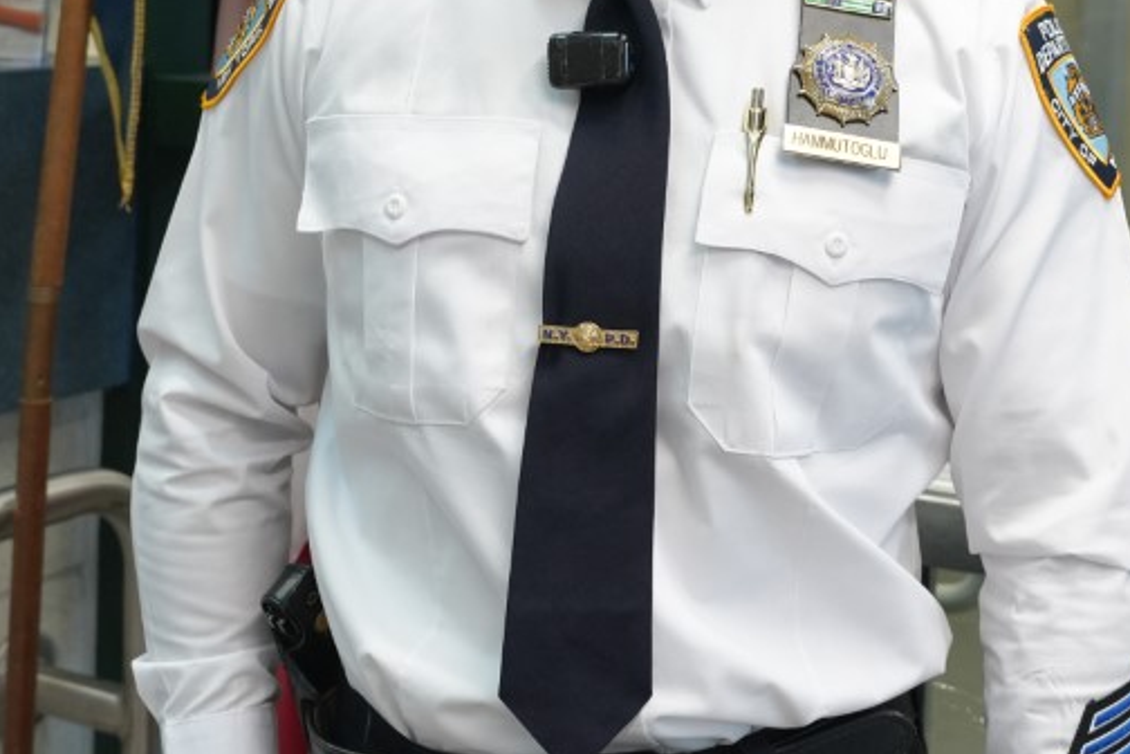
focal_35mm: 66
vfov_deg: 20.0
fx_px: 2072
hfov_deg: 30.4
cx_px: 713
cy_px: -6
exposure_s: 1/160
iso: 1600
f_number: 4
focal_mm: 32
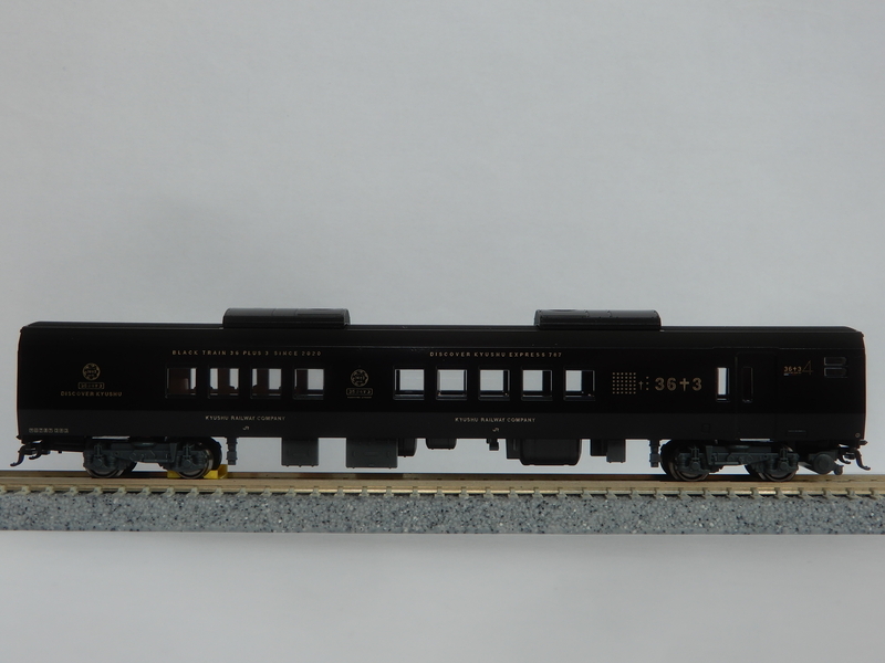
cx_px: 442
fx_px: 1150
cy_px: 332
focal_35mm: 45
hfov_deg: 42.1
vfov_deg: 32.2
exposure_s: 1/50
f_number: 4
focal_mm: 8
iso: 80
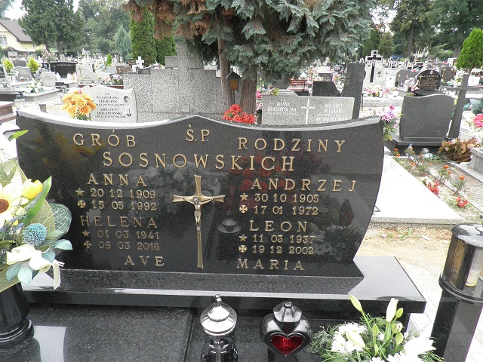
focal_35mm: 24
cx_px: 242
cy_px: 181
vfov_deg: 56.8
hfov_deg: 71.6
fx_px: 335
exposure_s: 1/160
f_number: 3.3
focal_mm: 4.3
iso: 64
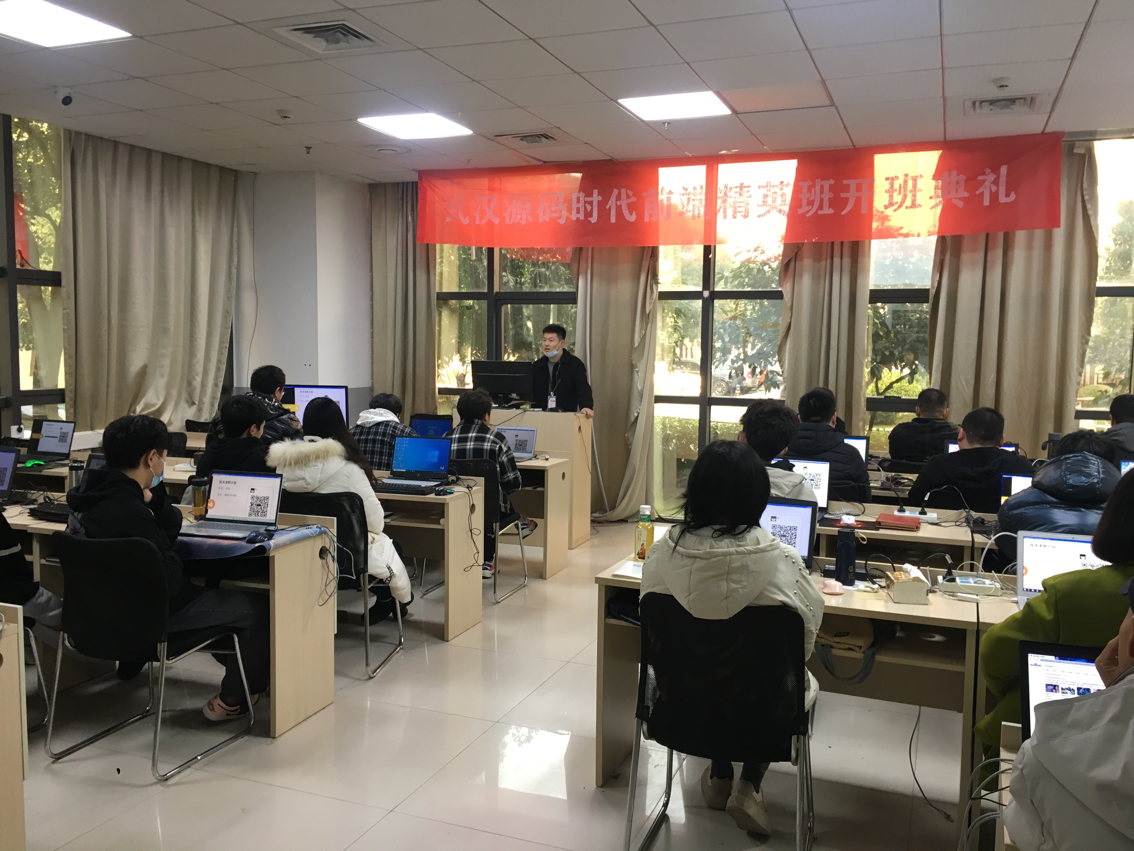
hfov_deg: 61.7
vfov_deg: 48.2
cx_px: 567
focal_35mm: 29
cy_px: 426
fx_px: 950
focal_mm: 4.15
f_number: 2.2
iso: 100
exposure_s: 1/33
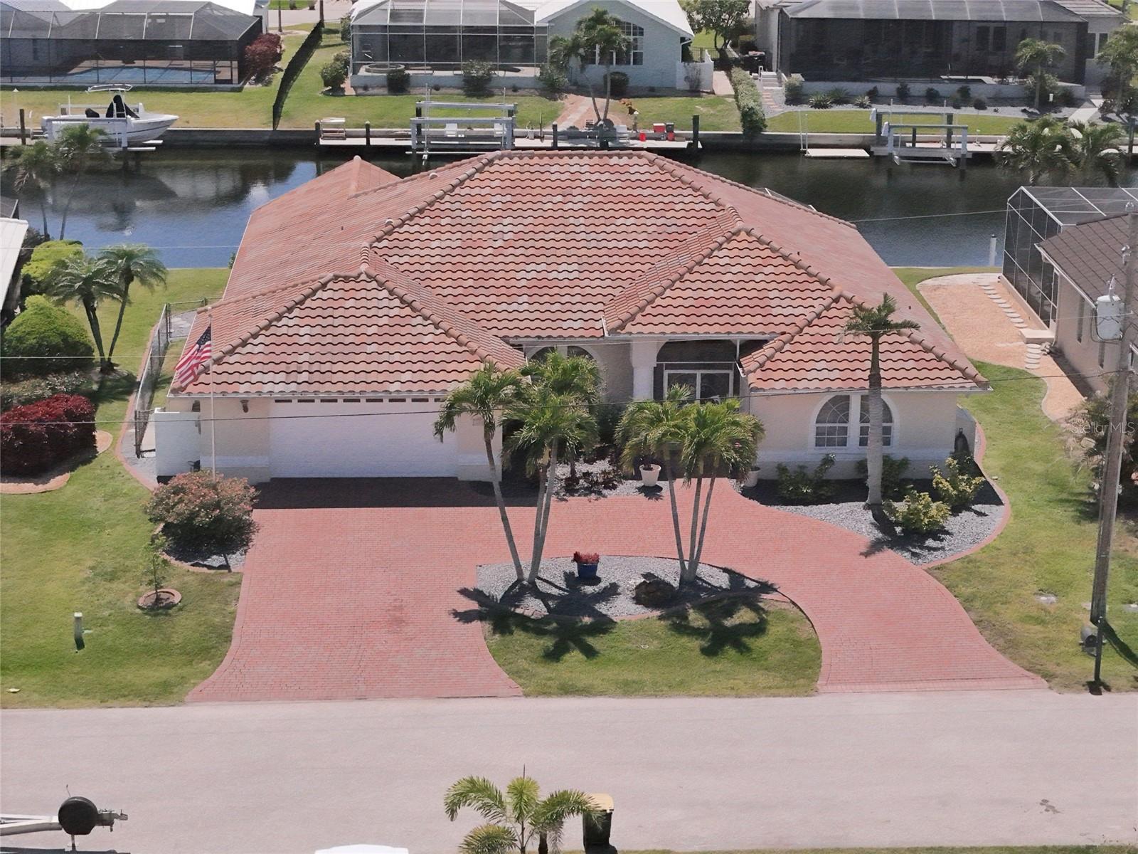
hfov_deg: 27.8
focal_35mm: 70
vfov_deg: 21.0
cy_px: 427
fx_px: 2301
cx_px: 569
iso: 2800
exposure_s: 1/8000
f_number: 2.8
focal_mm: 19.35
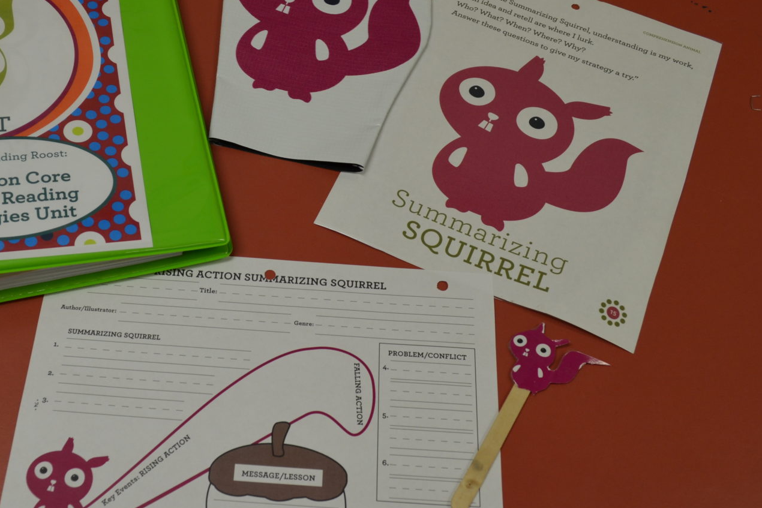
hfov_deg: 45.9
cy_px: 232
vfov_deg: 31.9
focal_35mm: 42
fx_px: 889
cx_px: 277
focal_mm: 18
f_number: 5
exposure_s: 1/100
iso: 400
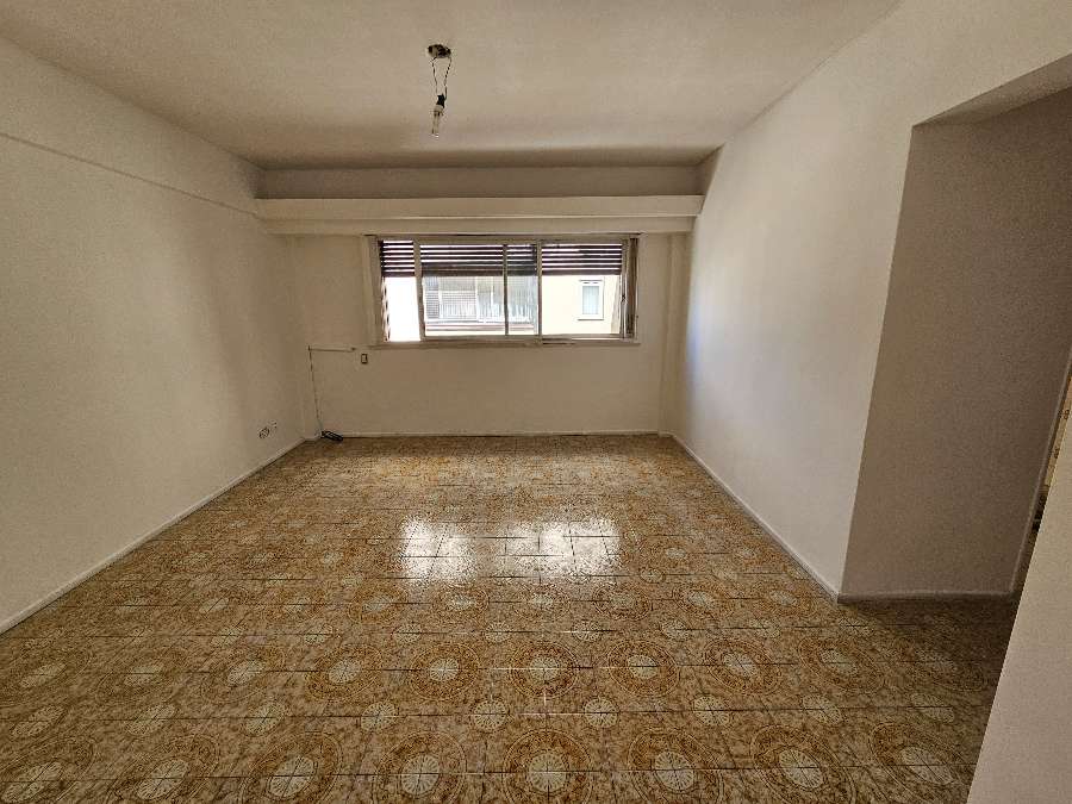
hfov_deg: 106.2
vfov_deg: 89.9
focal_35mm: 13
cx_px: 536
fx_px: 403
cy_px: 402
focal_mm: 2.2
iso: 50
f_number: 2.2
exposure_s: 1/103
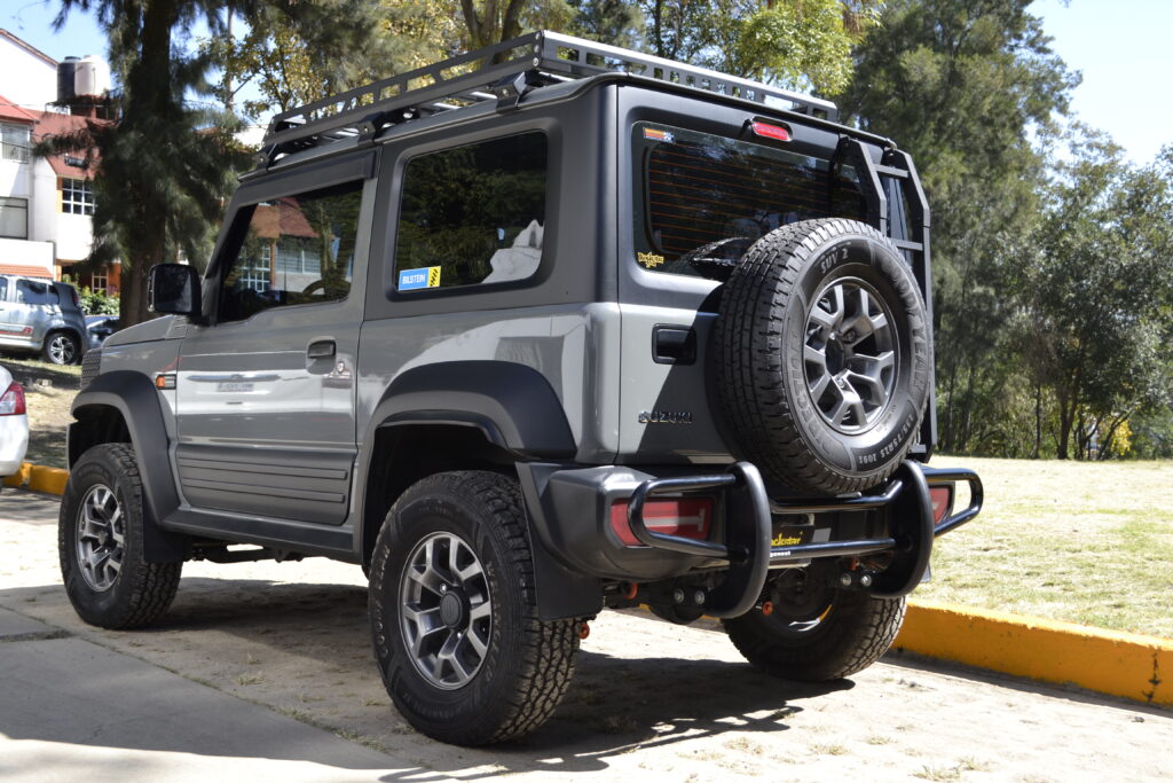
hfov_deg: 49.5
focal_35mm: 39
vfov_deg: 34.2
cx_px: 586
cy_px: 392
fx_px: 1271
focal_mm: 26
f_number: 5.6
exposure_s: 1/125
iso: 100
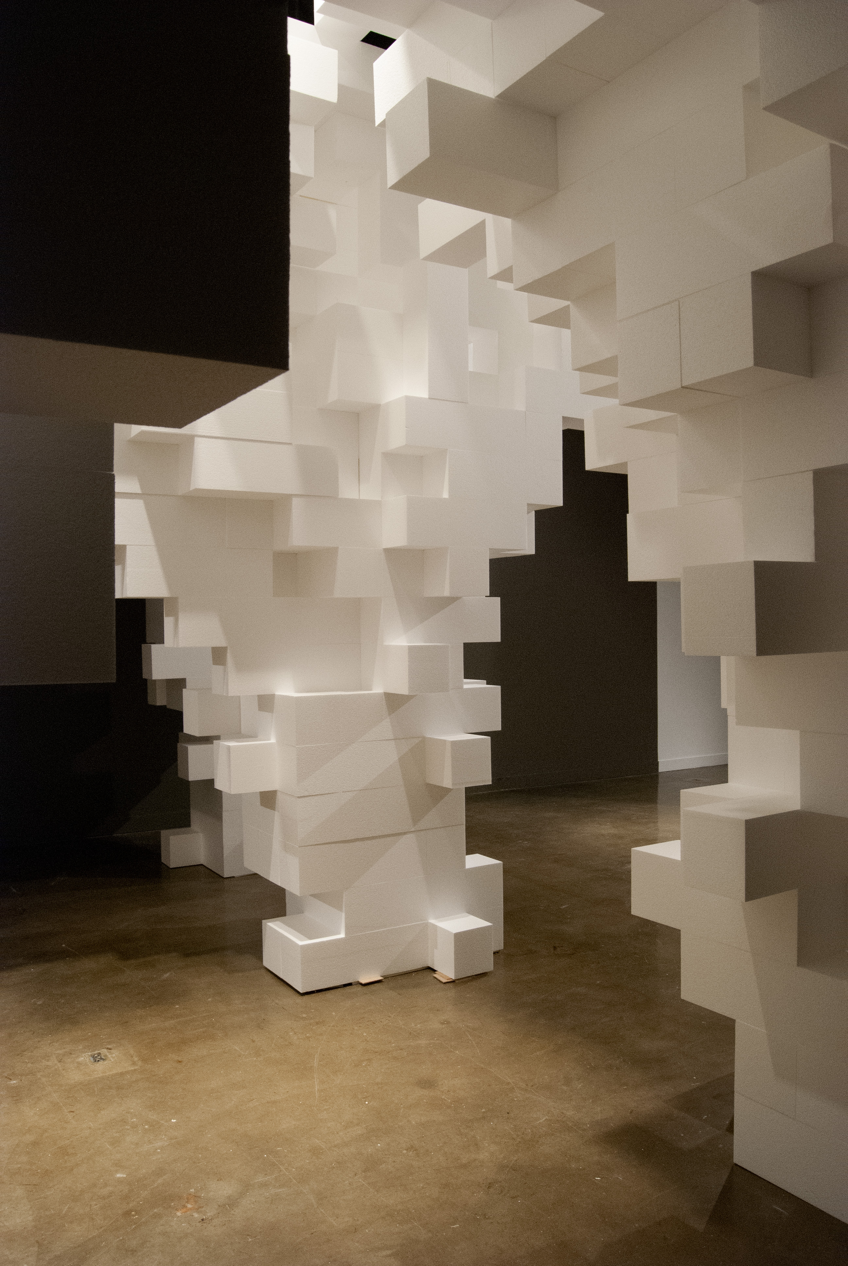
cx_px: 424
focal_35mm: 27
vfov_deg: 67.3
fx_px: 951
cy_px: 633
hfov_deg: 48.0
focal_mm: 18
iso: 1250
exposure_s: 1/3
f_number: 10
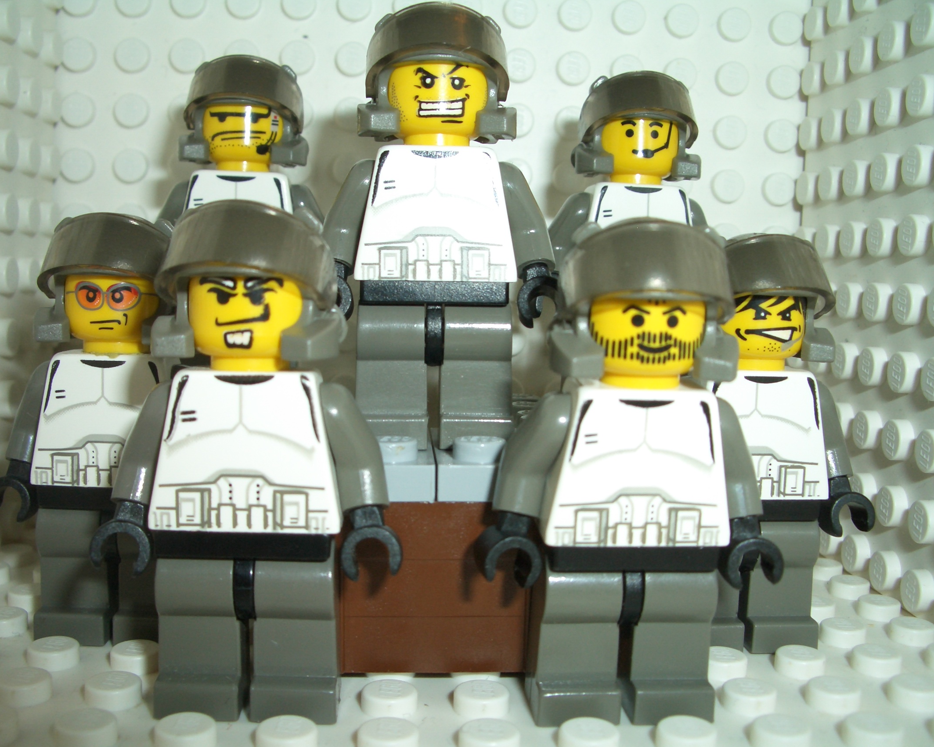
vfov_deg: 40.1
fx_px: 1023
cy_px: 377
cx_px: 441
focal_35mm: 37
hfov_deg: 49.1
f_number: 4.3
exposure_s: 1/60
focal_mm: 5.8
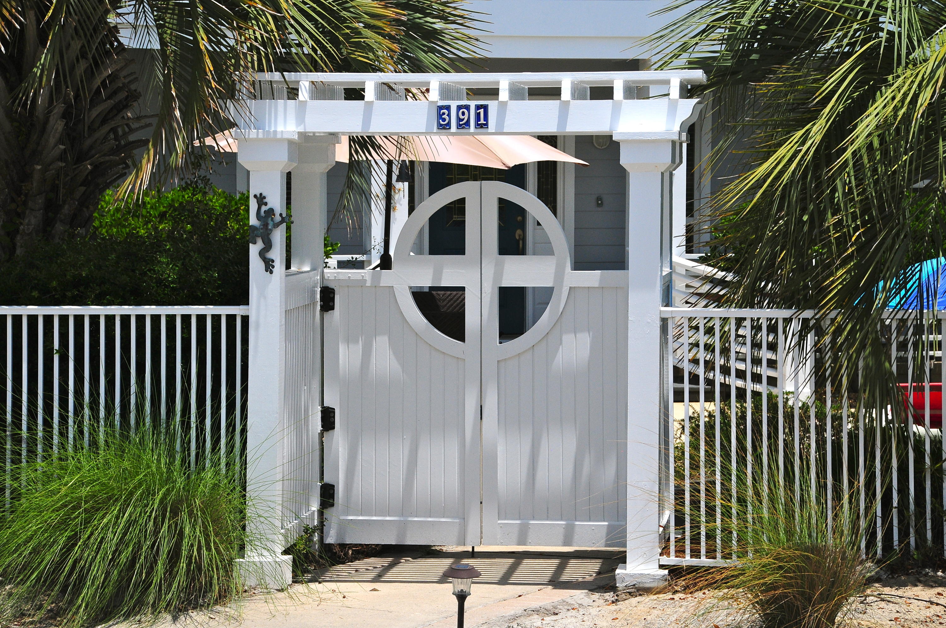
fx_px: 2952
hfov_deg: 18.2
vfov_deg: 12.1
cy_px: 314
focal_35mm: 112
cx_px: 473
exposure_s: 1/400
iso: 400
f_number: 10
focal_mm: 75
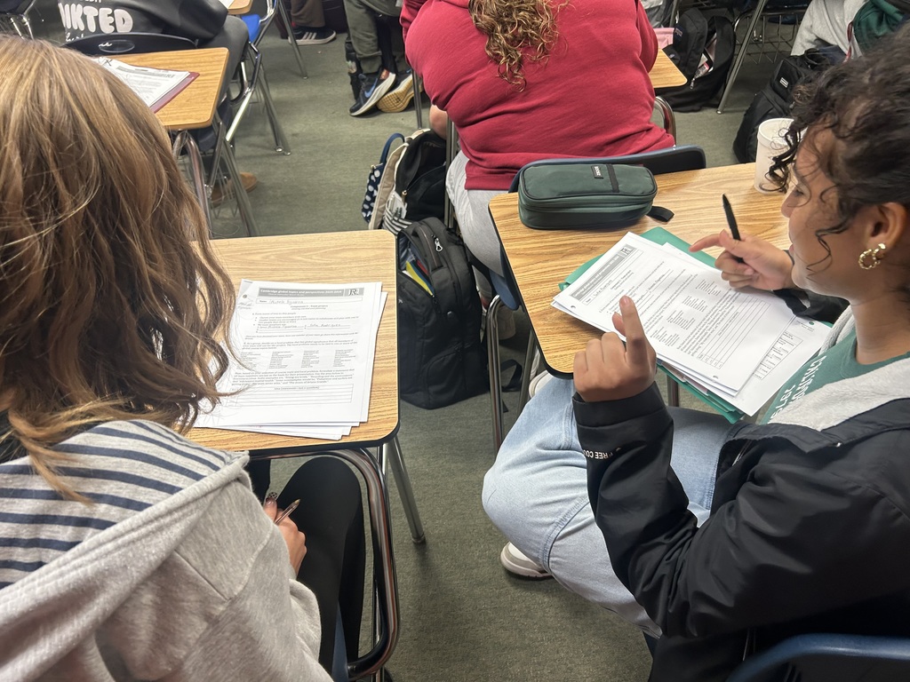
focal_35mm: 26
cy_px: 341
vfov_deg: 53.1
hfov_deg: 67.3
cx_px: 455
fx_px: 683
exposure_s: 1/120
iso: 125
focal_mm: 5.7
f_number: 1.5
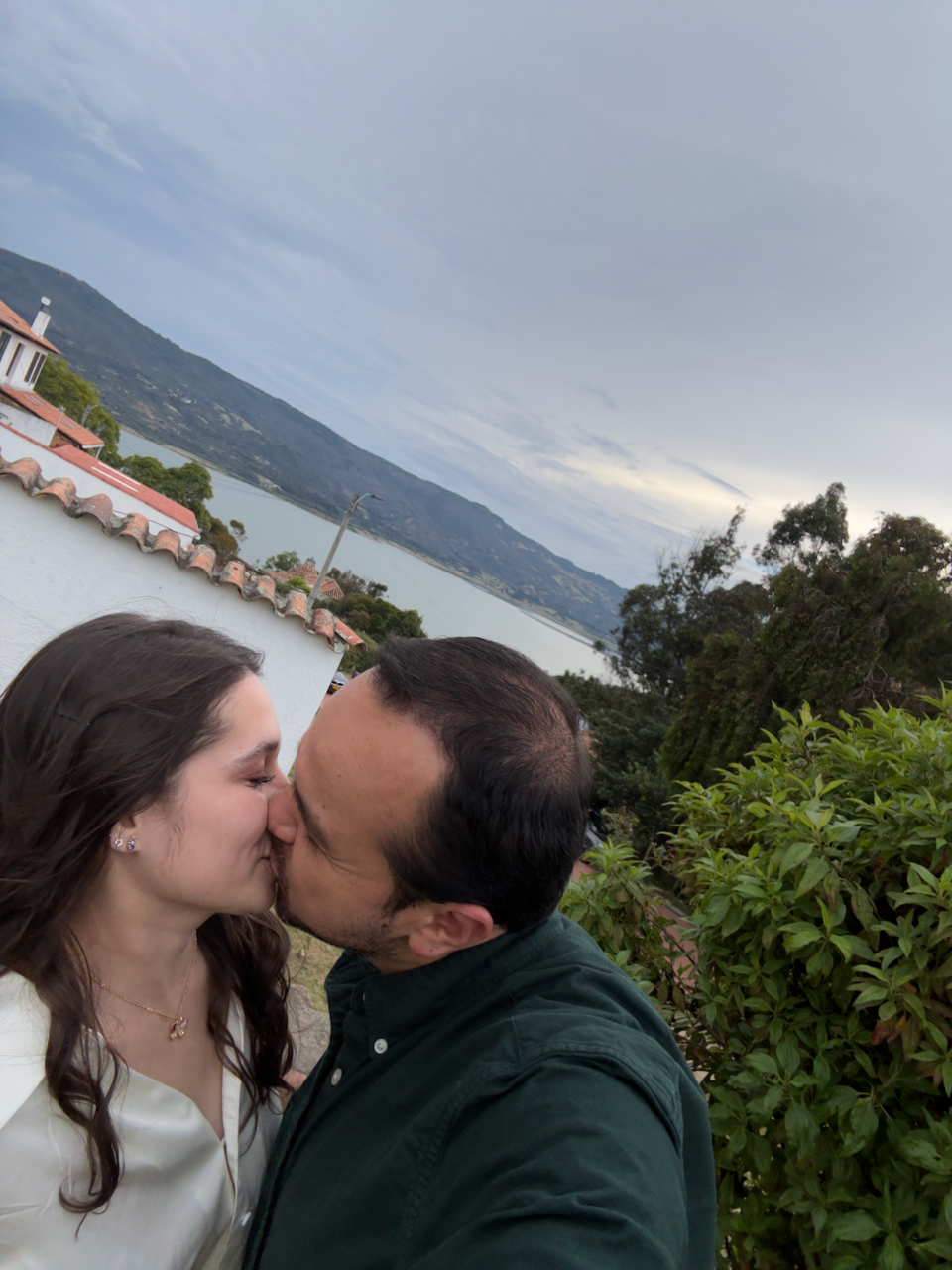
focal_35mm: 23
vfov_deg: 73.9
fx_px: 843
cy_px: 635
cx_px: 476
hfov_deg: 58.9
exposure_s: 1/885
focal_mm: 2.69
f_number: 1.9
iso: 40
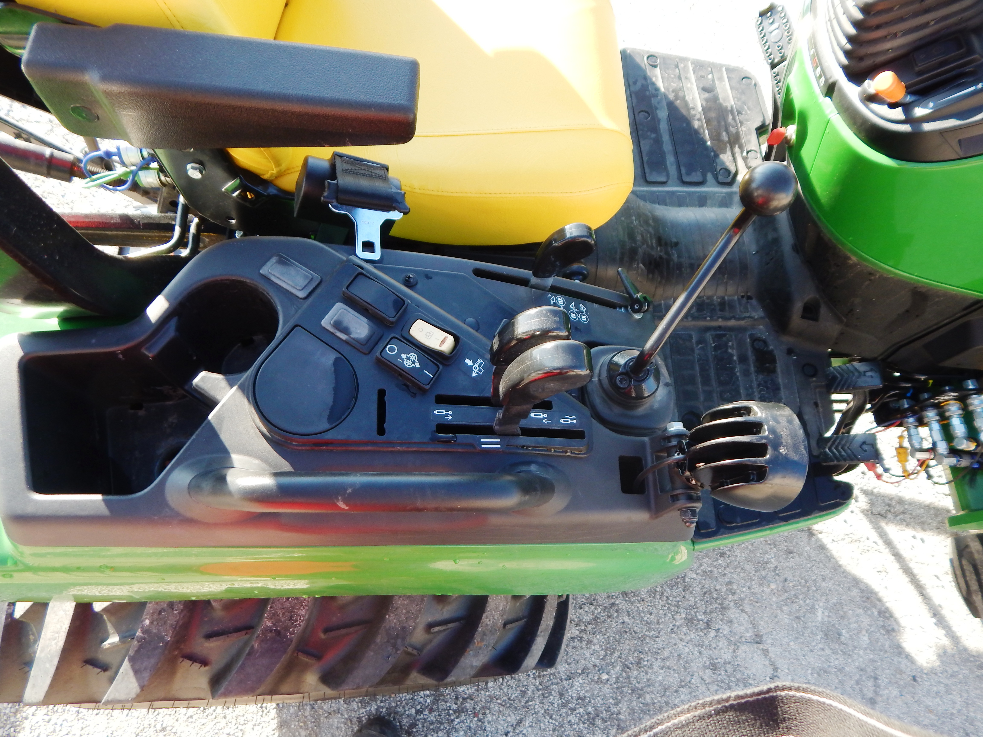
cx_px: 492
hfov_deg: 76.4
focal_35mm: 22
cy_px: 368
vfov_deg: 61.1
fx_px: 625
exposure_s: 1/200
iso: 125
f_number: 3
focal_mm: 4
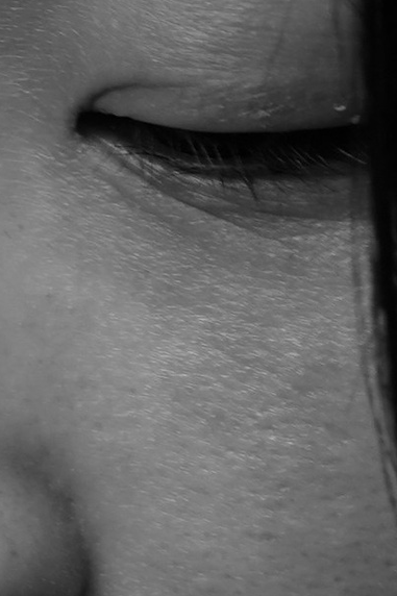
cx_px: -196
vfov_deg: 4.4
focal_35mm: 470
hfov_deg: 2.9
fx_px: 7779
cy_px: 428
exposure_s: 1/60
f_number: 5
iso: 400
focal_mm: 70
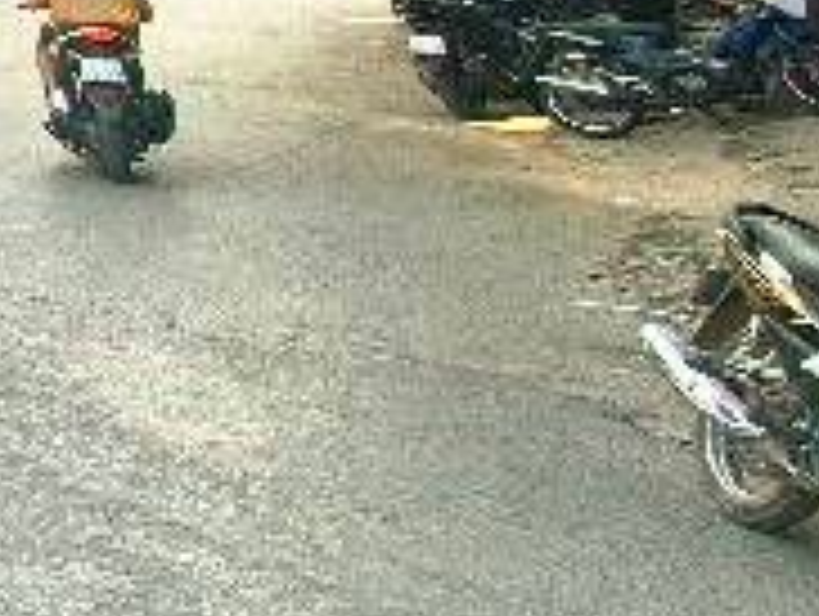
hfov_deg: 12.7
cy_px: -432
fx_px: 1729
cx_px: -1449
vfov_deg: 17.2
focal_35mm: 73
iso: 50
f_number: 2.2
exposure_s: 1/227
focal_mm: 2.2
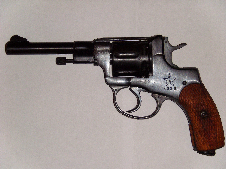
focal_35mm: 66
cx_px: 113
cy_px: 84
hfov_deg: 29.4
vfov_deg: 22.3
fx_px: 431
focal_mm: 11
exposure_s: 1/60
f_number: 4.2
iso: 100
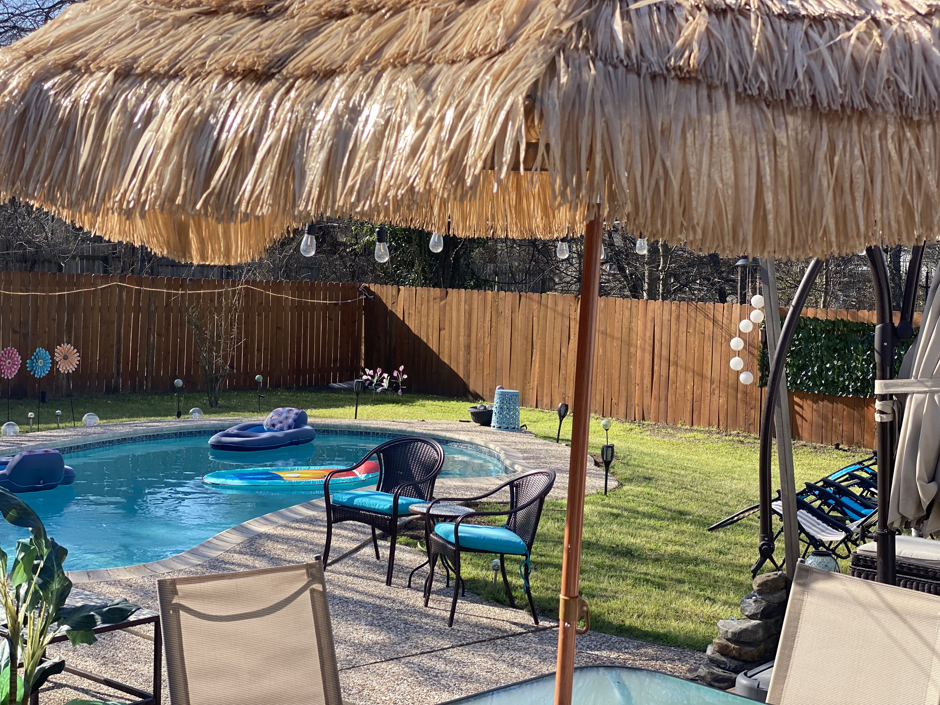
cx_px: 470
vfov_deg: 28.0
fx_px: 1412
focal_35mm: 52
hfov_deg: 36.8
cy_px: 352
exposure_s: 1/727
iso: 20
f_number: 2
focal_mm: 6
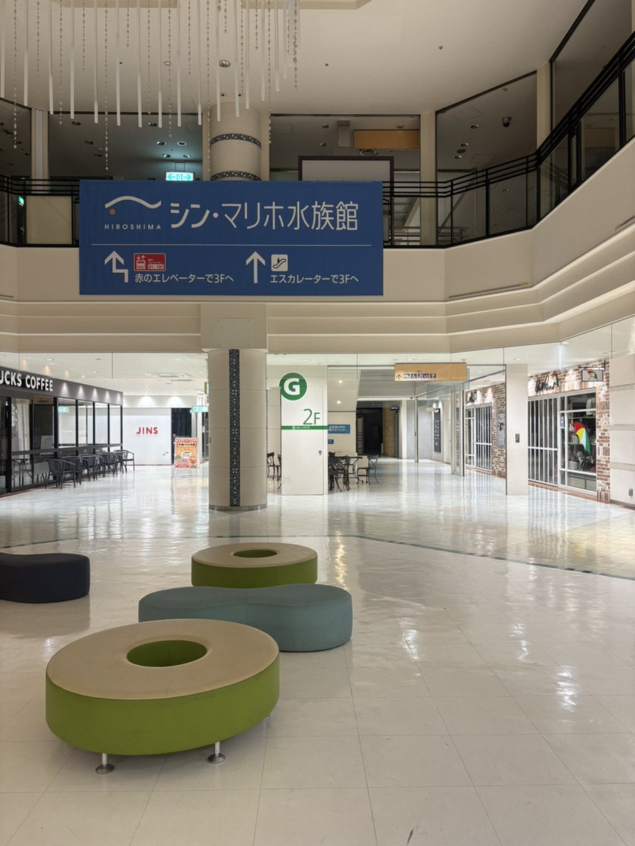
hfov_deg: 53.1
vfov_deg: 67.3
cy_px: 423
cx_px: 318
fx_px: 636
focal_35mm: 26
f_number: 1.6
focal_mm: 5.96
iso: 80
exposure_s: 1/60
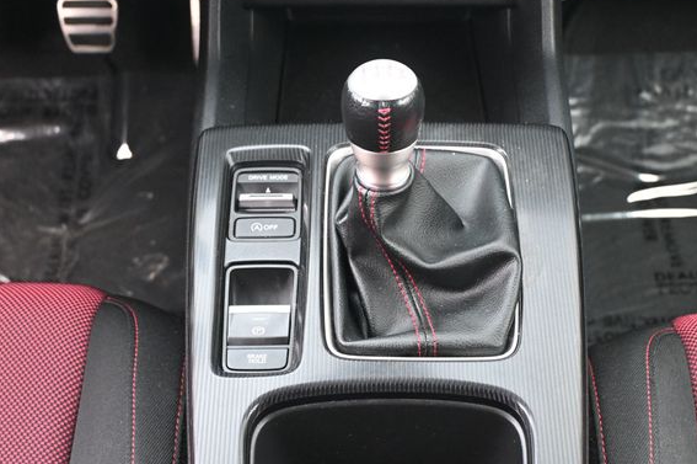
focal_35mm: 61
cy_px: 224
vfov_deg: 22.2
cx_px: 386
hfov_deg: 32.9
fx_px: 1180
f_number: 5.3
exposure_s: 1/125
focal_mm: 36
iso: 2500
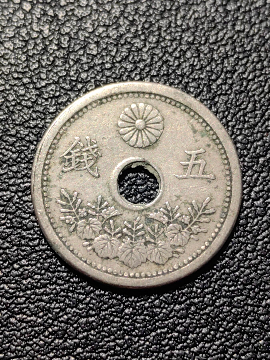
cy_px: 180
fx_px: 832
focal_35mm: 80
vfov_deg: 24.4
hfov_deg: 18.4
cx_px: 135
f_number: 2
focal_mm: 5.75
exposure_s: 1/100
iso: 50
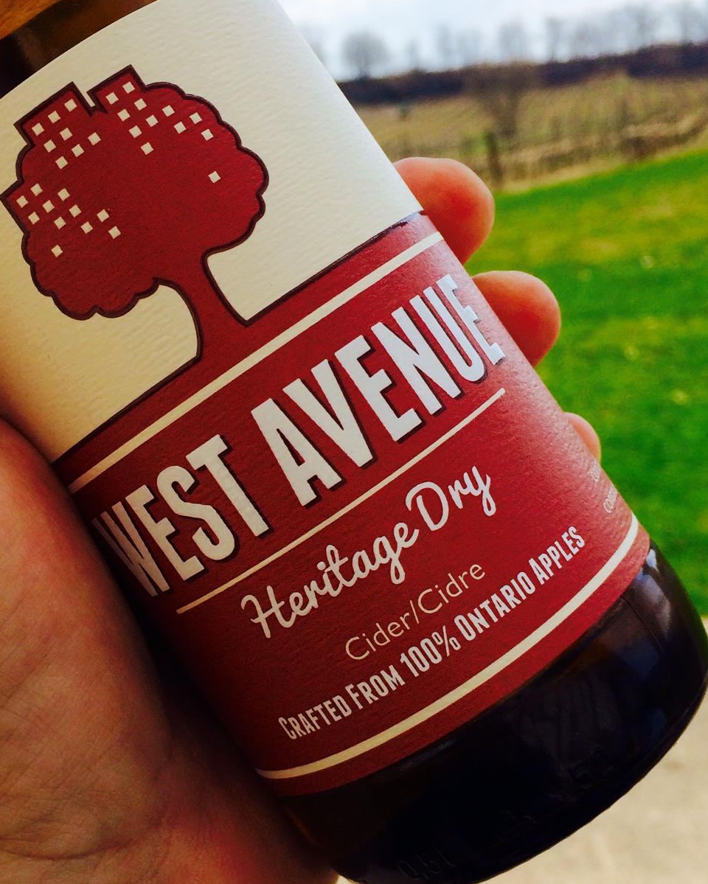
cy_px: 453
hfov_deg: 30.1
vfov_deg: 37.3
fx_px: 1309
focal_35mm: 50
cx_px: 254
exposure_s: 1/2564
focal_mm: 4.12
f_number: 2.2
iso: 32
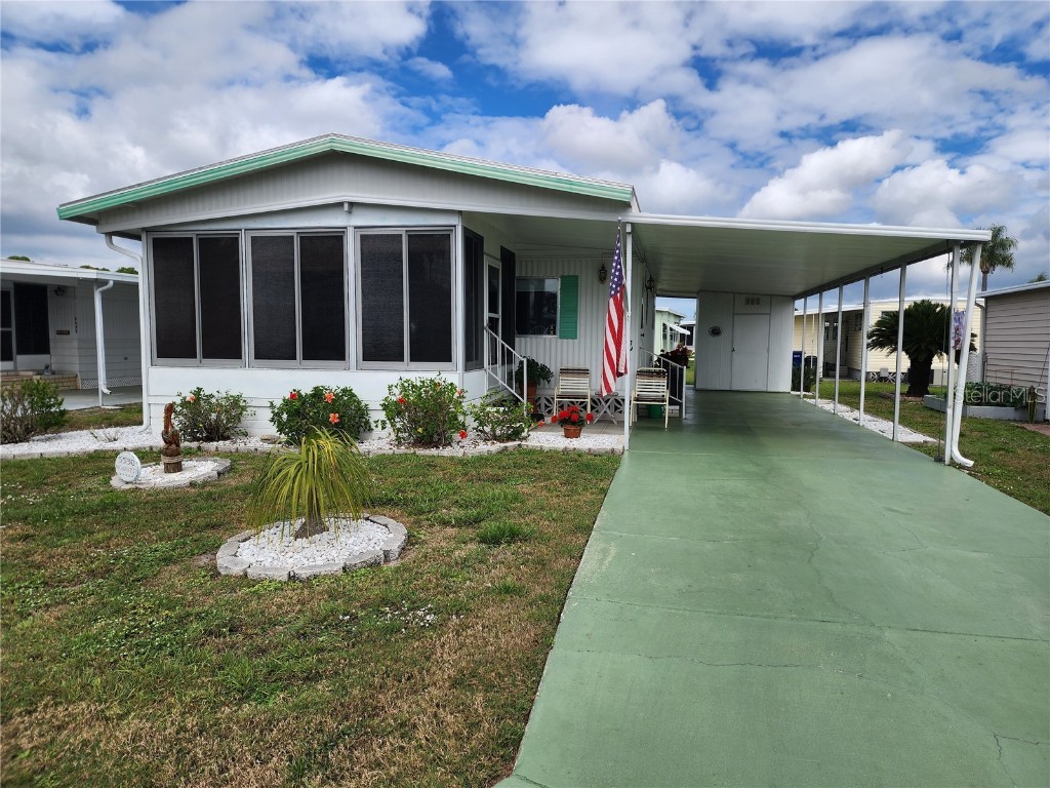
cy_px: 394
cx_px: 525
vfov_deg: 58.9
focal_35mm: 23
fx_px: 698
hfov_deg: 73.9
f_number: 1.8
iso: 12
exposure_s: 1/1380
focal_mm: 6.4
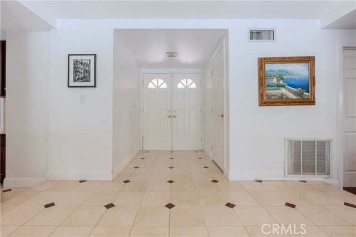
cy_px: 118
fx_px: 158
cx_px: 178
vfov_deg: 73.8
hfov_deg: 96.7
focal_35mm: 16
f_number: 9
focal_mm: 16
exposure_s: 1/25
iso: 100
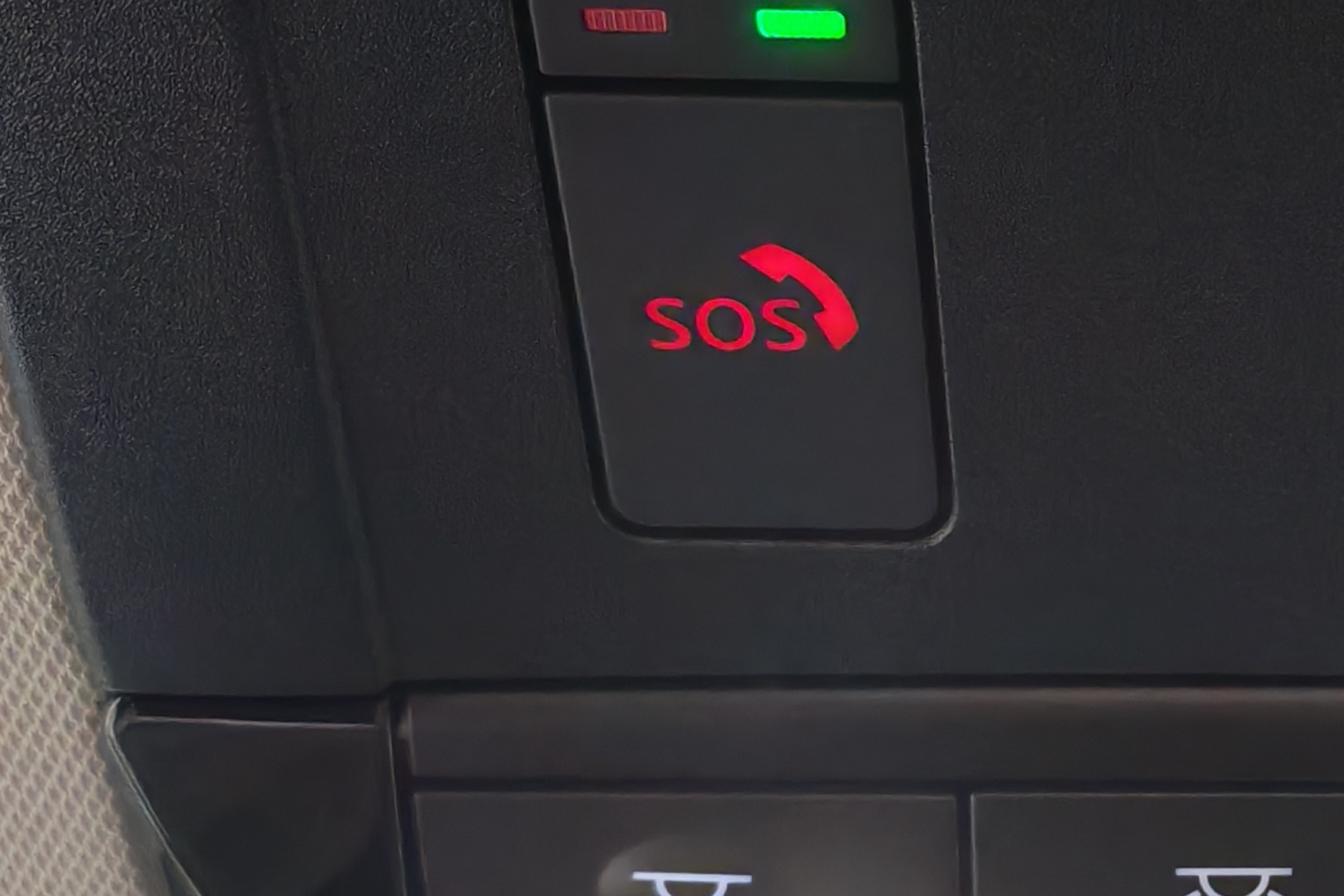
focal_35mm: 92
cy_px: 614
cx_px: 1508
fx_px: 3435
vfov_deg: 14.8
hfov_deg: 21.0
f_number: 1.9
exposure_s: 1/50
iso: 2500
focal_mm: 6.12
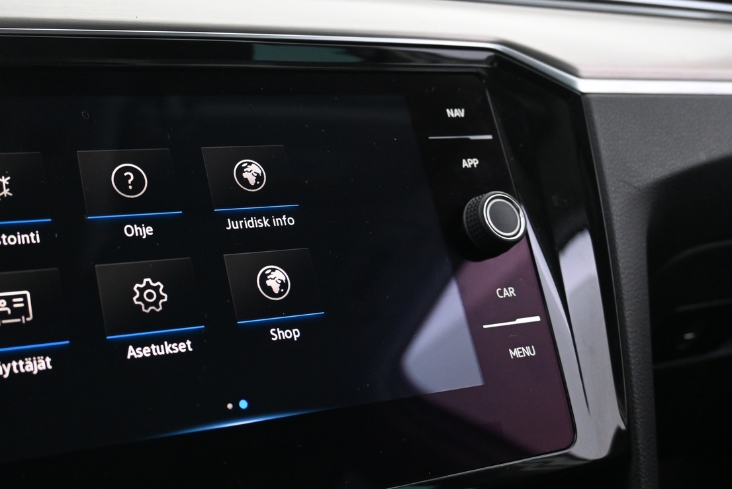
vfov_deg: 32.1
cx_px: 208
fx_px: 849
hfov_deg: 45.5
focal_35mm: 42
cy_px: 246
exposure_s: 1/30
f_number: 3.8
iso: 1800
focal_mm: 19
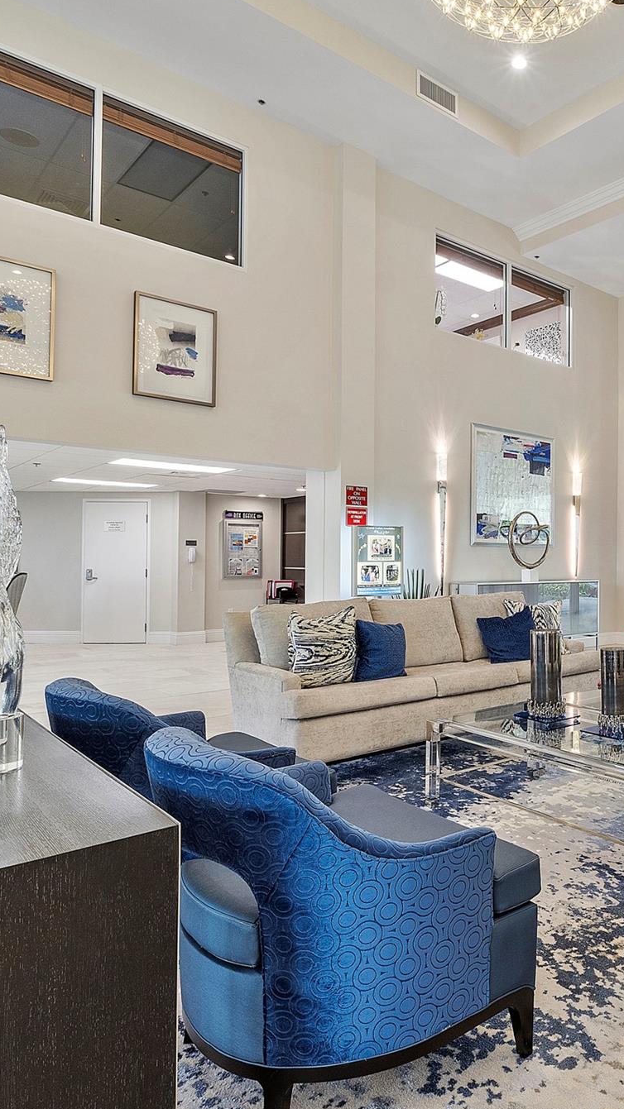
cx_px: 553
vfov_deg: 76.3
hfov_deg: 43.8
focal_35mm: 24
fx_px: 706
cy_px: 554
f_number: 11
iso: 160
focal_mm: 10
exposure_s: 1/6
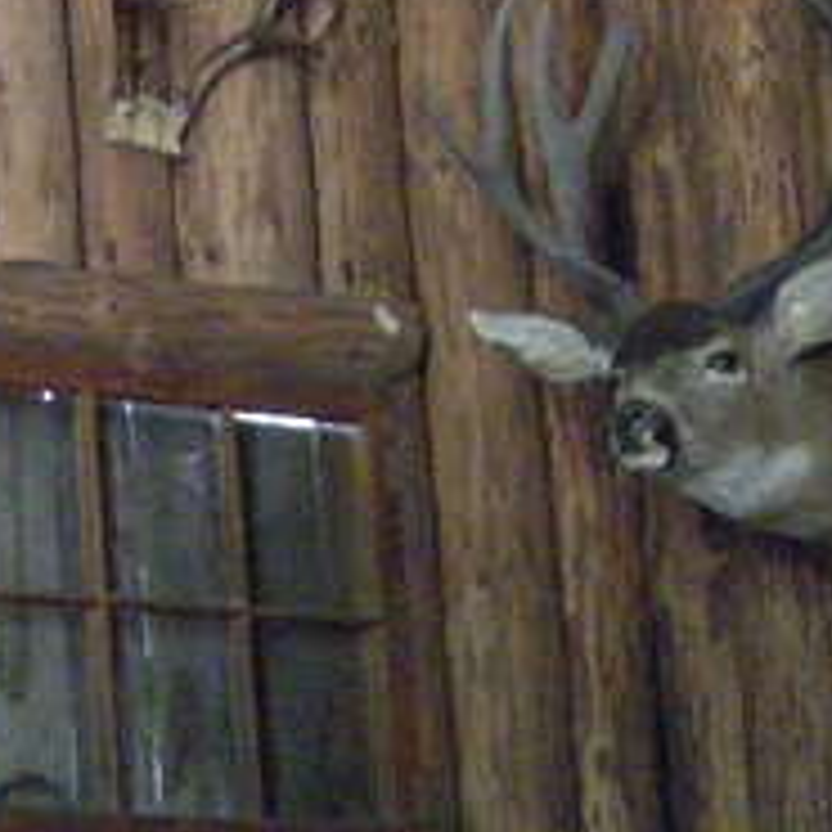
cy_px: 675
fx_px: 4677
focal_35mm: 172
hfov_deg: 9.9
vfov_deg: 10.1
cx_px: -279
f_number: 3.5
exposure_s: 1/7.9
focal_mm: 7.5
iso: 800
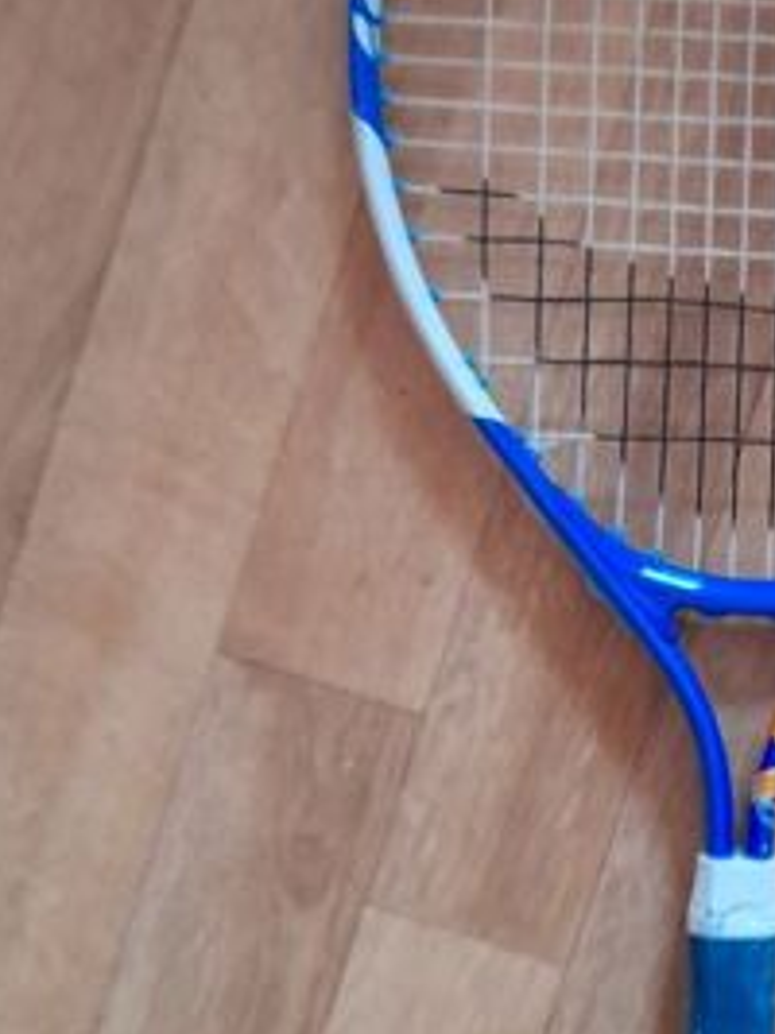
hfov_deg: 23.3
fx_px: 1793
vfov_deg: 32.1
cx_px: 783
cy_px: 612
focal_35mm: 60
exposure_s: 1/20
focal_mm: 4.6
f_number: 2
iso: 800
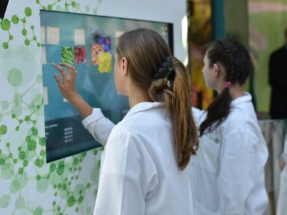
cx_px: 155
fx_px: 439
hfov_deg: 36.2
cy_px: 90
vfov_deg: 27.4
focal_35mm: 53
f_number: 2
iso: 640
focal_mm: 35
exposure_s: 1/320
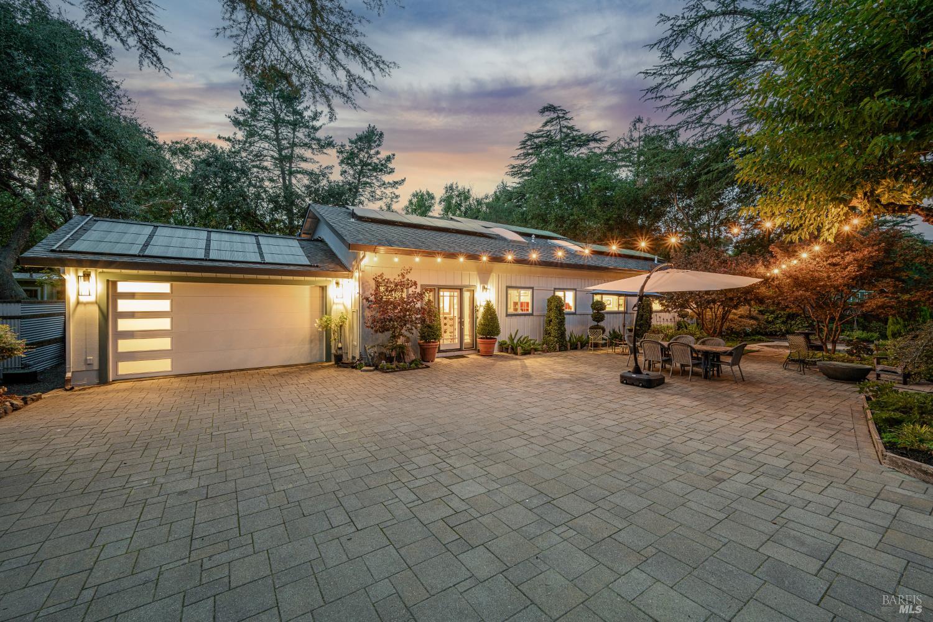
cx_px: 466
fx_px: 363
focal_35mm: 14
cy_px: 311
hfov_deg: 104.3
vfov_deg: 81.2
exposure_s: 3
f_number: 9
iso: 400
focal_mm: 14
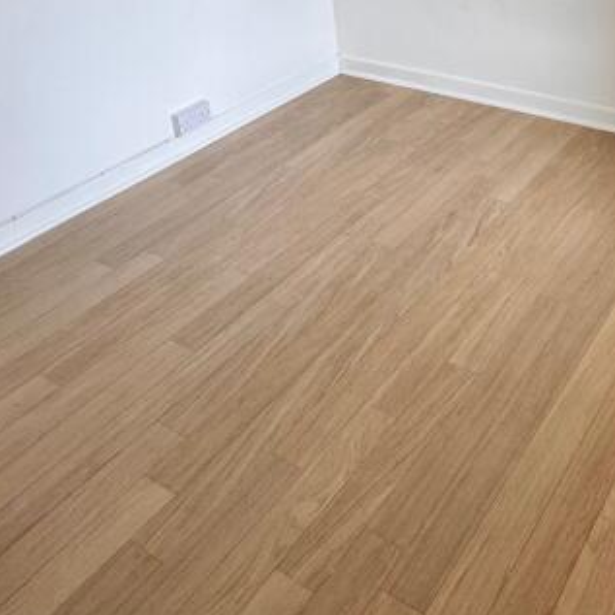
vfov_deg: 36.1
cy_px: -49
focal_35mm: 40
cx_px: 520
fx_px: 804
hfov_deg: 39.6
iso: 50
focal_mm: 2.22
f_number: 2.2
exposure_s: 1/100
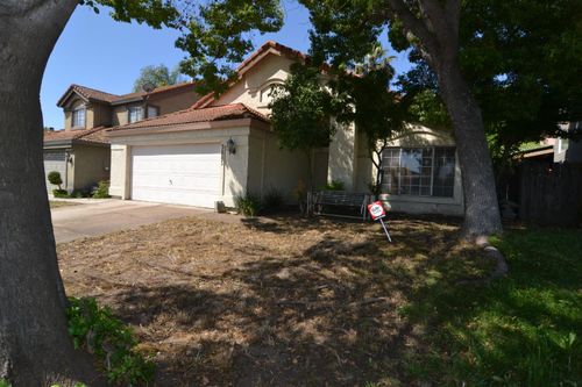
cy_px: 194
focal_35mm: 18
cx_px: 291
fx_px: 291
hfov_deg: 90.0
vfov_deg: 67.3
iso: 100
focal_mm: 12
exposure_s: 1/200
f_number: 8
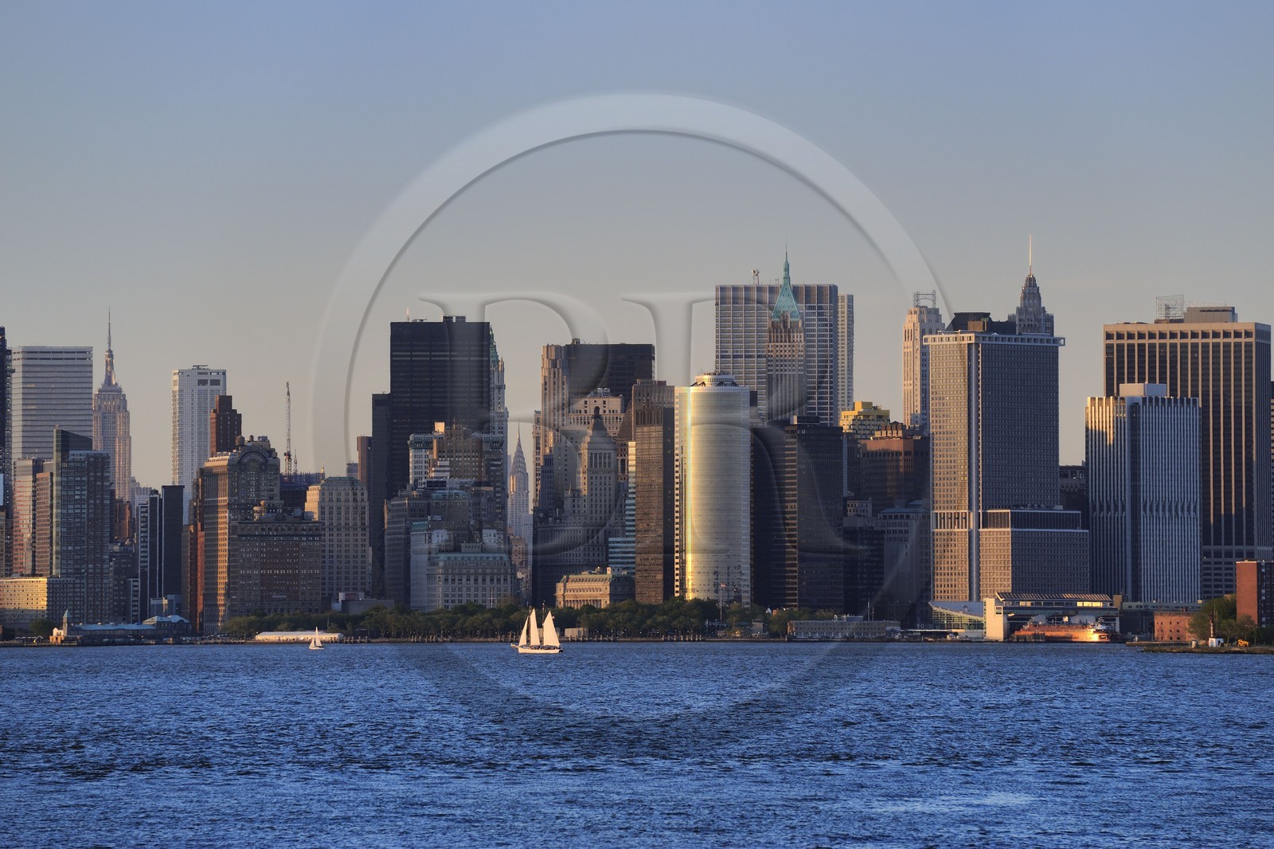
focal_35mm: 200
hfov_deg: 10.3
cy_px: 424
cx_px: 637
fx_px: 7076
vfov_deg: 6.9
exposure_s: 1/320
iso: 400
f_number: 5
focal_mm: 200
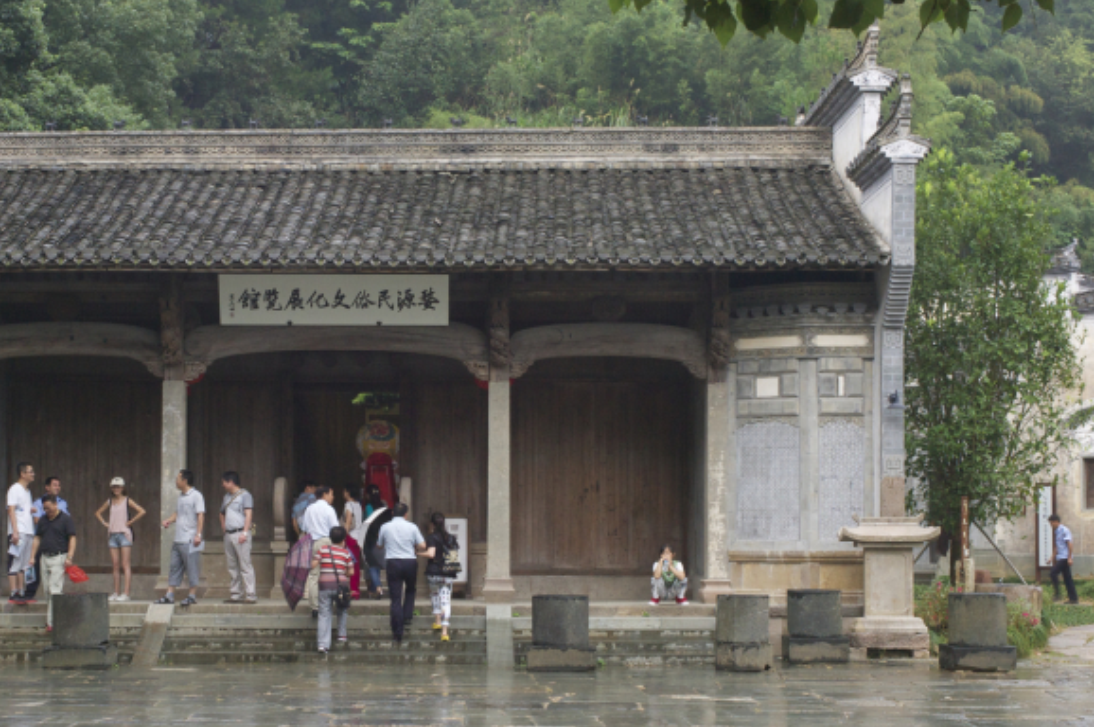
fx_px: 1882
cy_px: 489
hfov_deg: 32.2
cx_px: 397
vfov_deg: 21.8
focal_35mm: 62
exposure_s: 1/45
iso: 800
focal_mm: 35
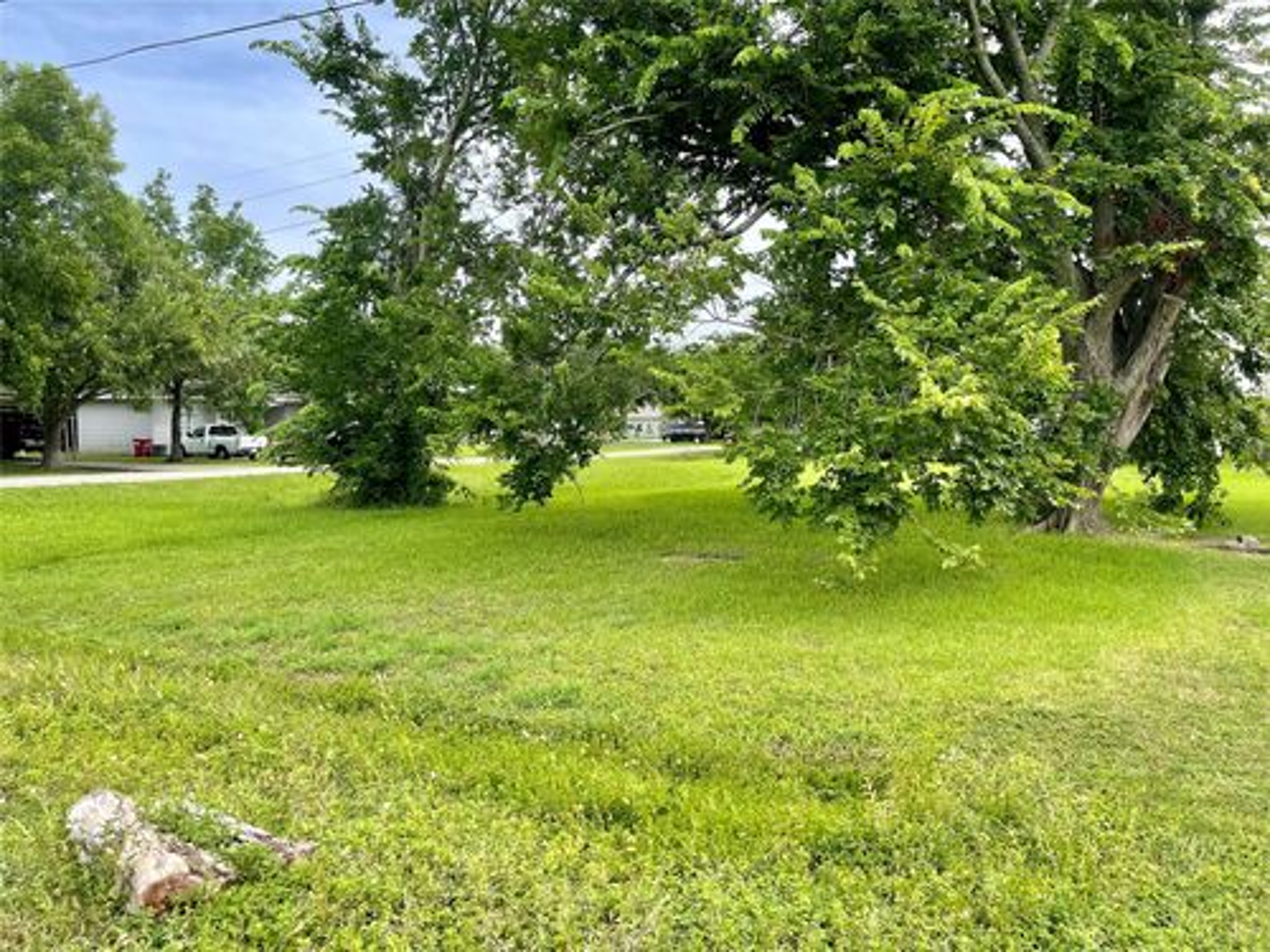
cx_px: 635
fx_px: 917
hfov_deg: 69.4
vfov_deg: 54.9
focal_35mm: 25
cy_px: 476
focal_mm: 5.1
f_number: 1.6
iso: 32
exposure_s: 1/1003
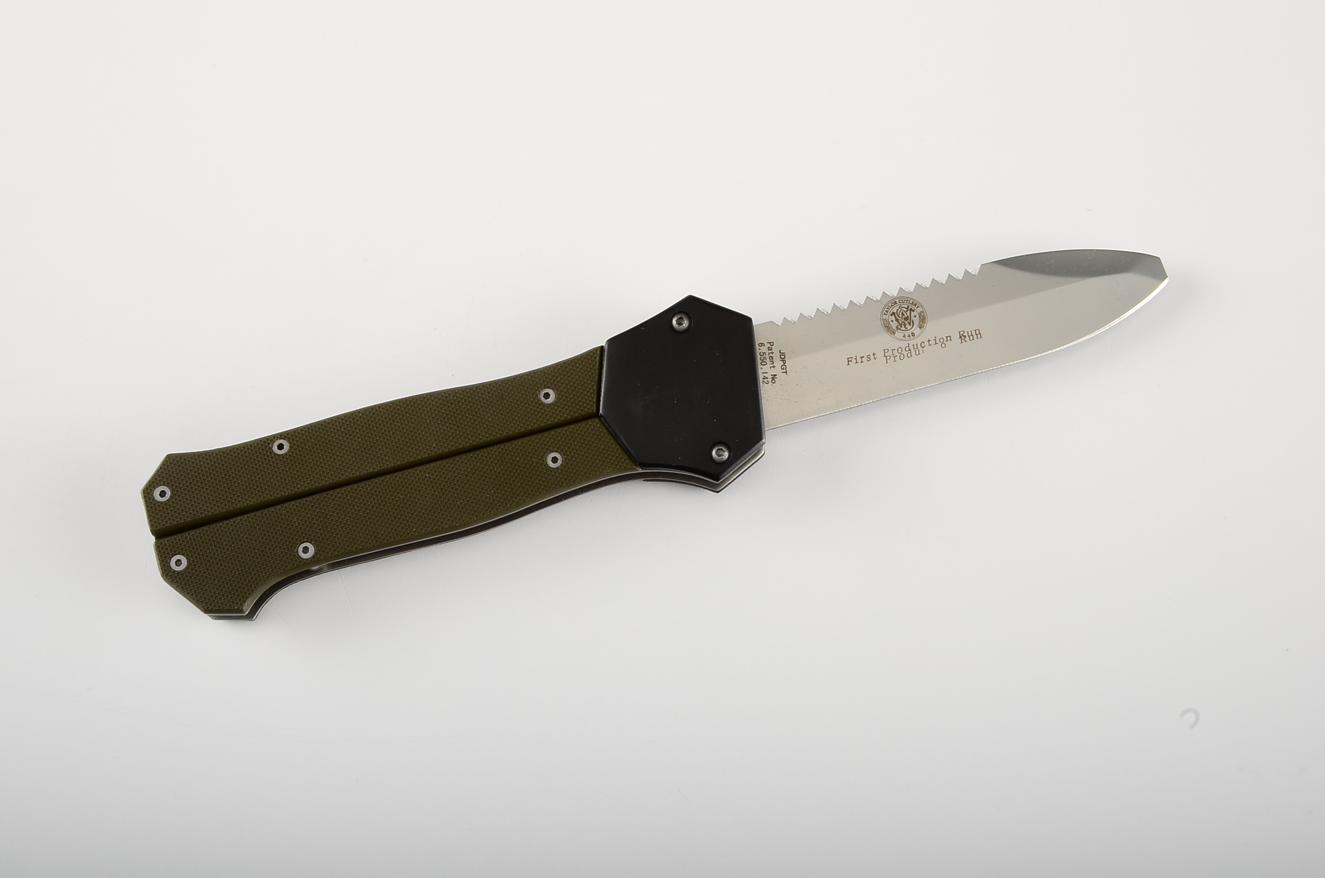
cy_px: 439
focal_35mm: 57
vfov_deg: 23.7
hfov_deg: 35.1
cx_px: 662
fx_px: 2094
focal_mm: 38
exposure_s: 1/250
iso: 100
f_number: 22
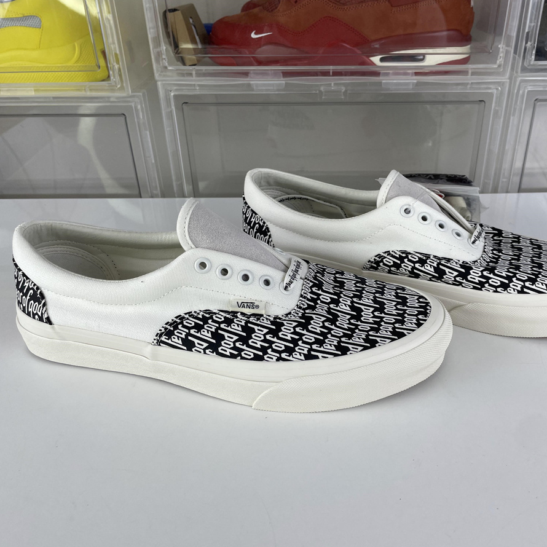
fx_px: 554
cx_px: 316
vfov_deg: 52.5
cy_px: 272
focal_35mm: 31
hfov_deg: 52.3
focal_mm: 4.2
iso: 32
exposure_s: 1/264
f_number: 1.6
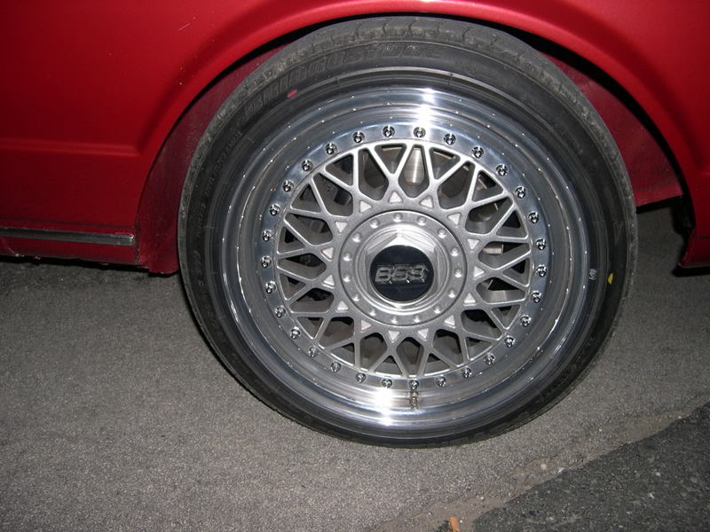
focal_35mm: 38
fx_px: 779
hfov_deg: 49.0
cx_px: 355
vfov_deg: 37.7
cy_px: 266
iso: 100
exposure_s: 1/60
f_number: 2.8
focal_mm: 8
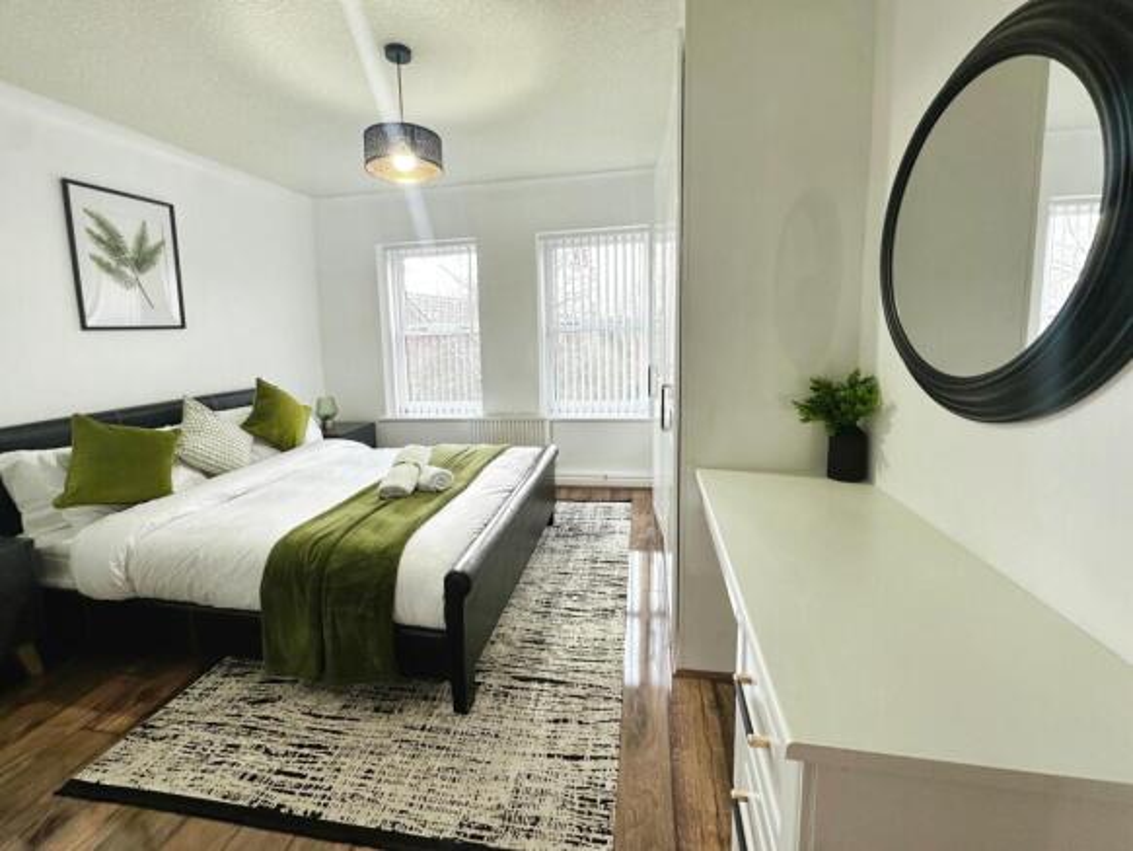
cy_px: 426
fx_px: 458
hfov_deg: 102.0
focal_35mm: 14
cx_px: 566
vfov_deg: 85.7
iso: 64
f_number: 2.2
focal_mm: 2.22
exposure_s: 1/100
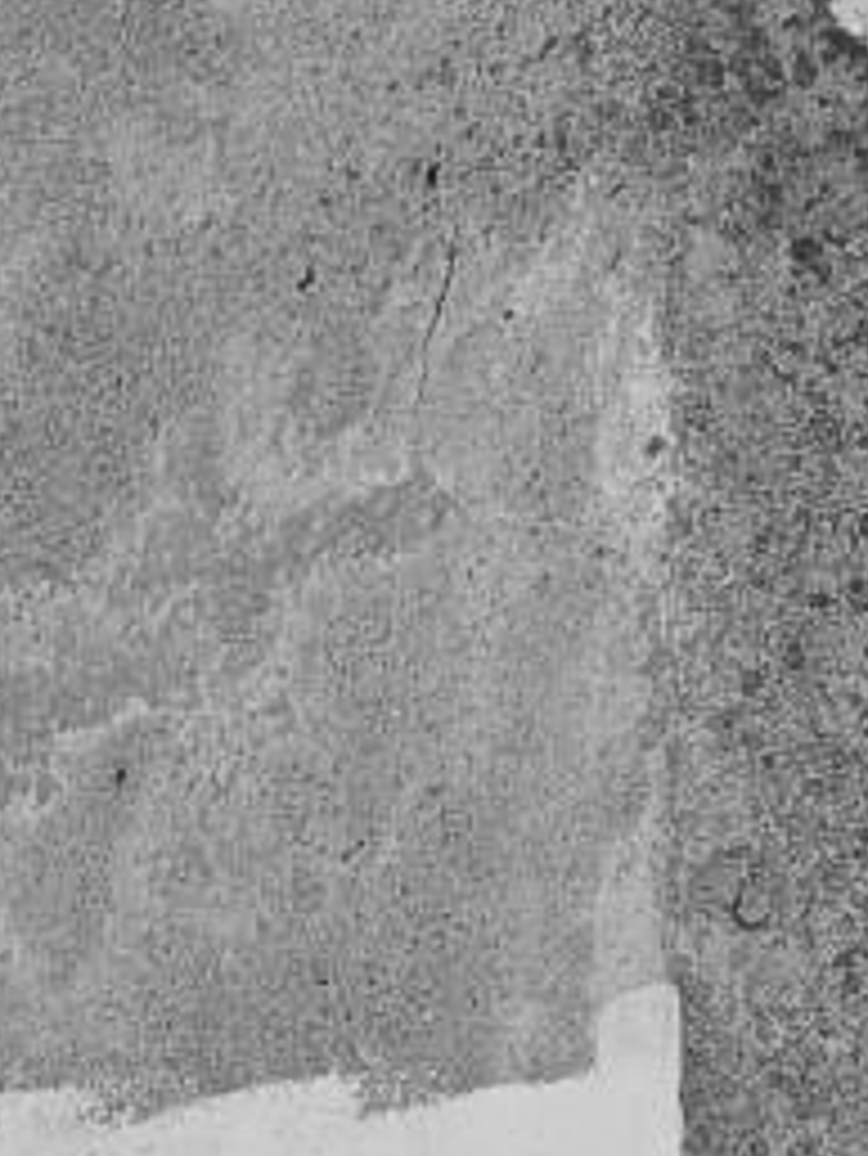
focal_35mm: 429
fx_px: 14331
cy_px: 1615
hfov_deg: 3.5
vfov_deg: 4.6
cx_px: 79
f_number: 2.8
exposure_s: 1/1272
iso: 50
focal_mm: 17.91
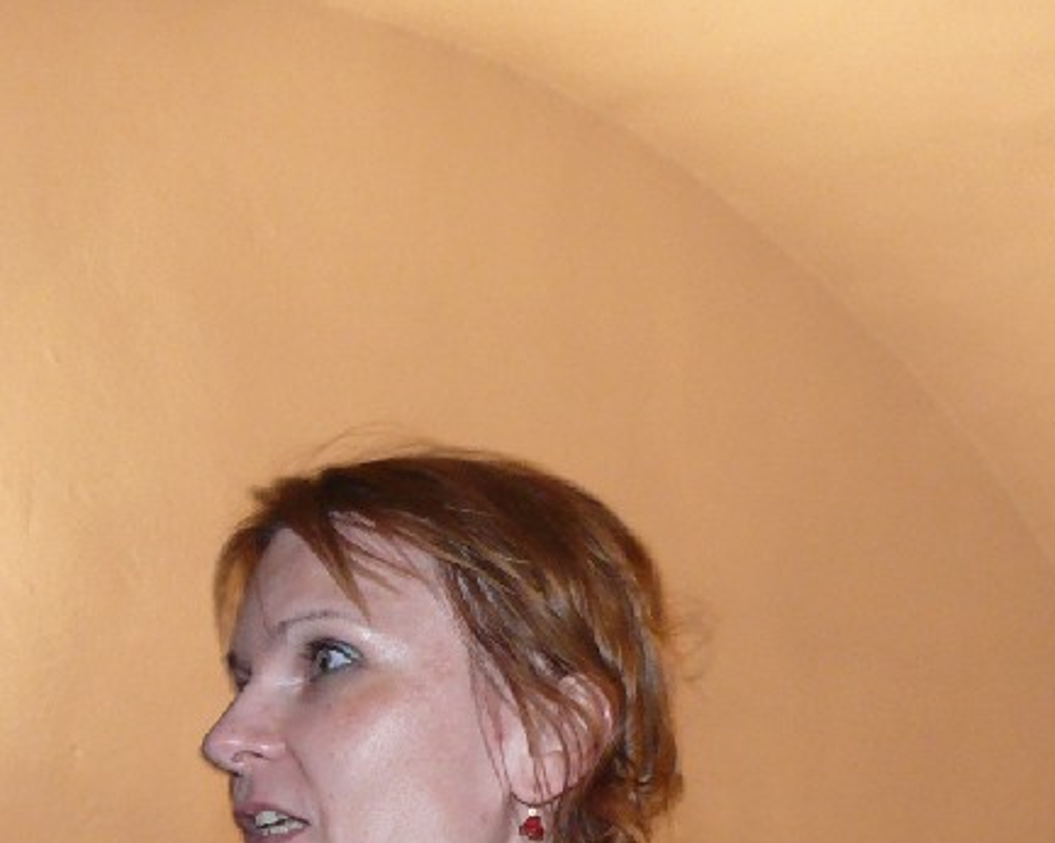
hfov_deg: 16.1
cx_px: 214
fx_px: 3714
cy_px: 1089
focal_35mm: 119
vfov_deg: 12.6
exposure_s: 1/30
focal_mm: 8.5
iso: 200
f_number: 2.8
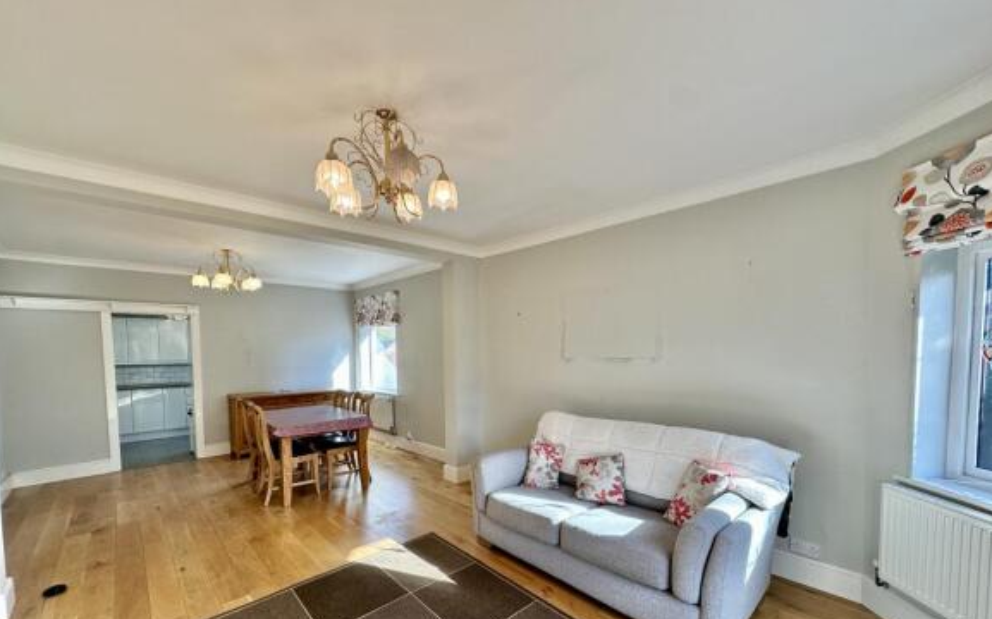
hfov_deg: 101.5
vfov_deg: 73.9
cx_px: 496
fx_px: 405
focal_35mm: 15
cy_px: 371
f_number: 2.2
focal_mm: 2.22
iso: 50
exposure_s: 1/100
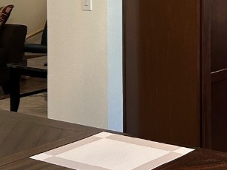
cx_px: 351
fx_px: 571
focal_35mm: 87
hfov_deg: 19.3
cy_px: -44
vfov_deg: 16.2
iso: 100
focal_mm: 5.7
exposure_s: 1/60
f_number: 1.5
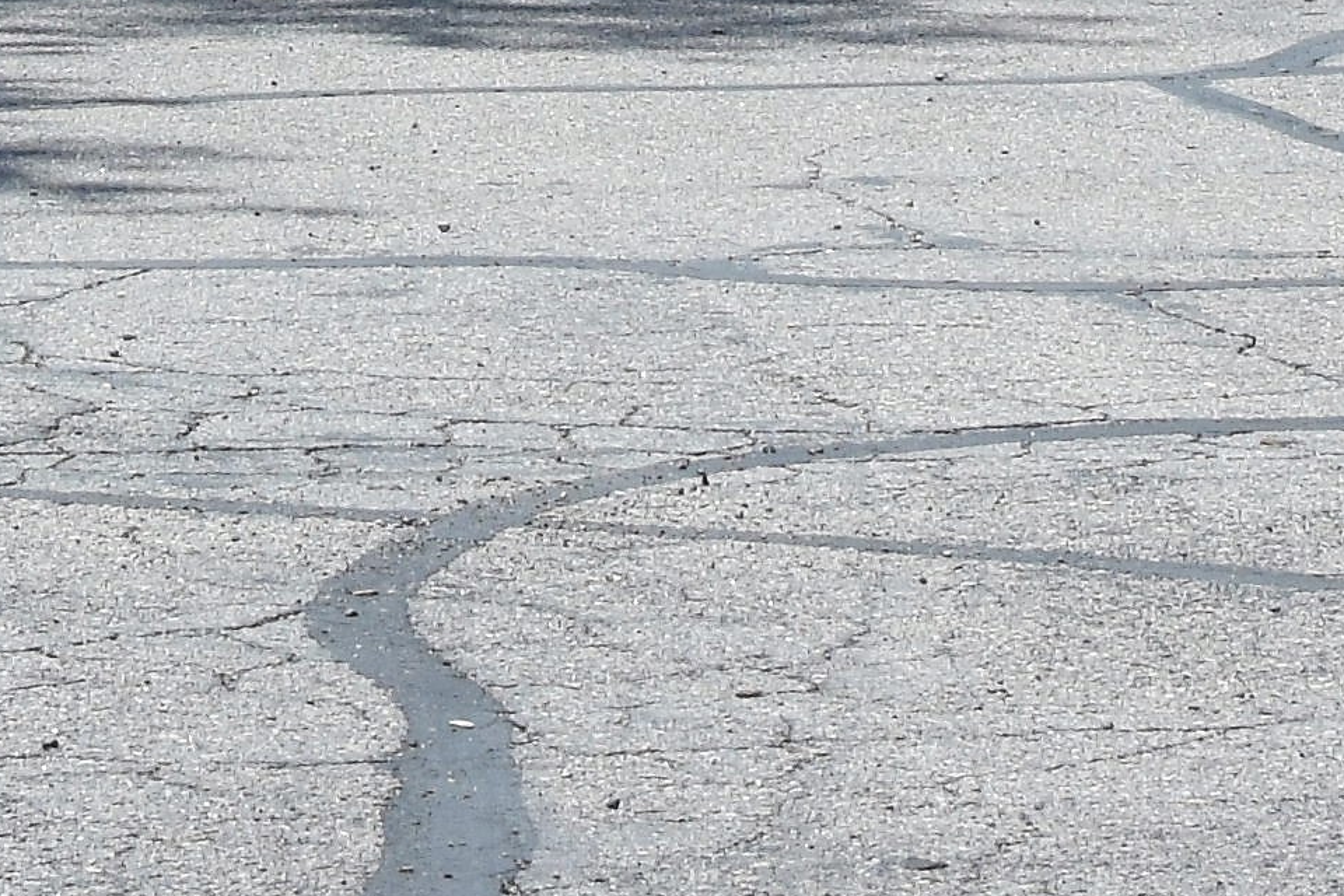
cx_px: 151
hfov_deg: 6.3
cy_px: -1828
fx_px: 12249
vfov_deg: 4.0
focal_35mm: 328
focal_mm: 35
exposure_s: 1/640
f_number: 11
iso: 500
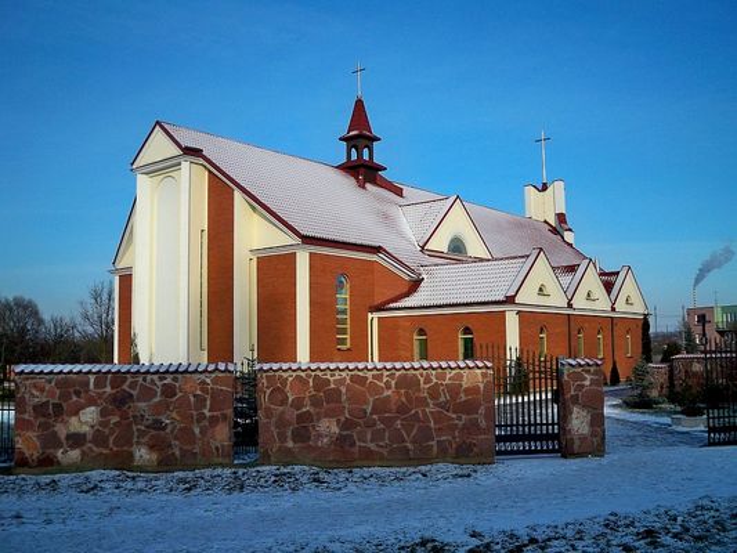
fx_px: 745
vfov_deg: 40.7
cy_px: 276
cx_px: 368
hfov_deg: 52.6
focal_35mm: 35
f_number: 8.7
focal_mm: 6.3
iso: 80
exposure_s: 1/160
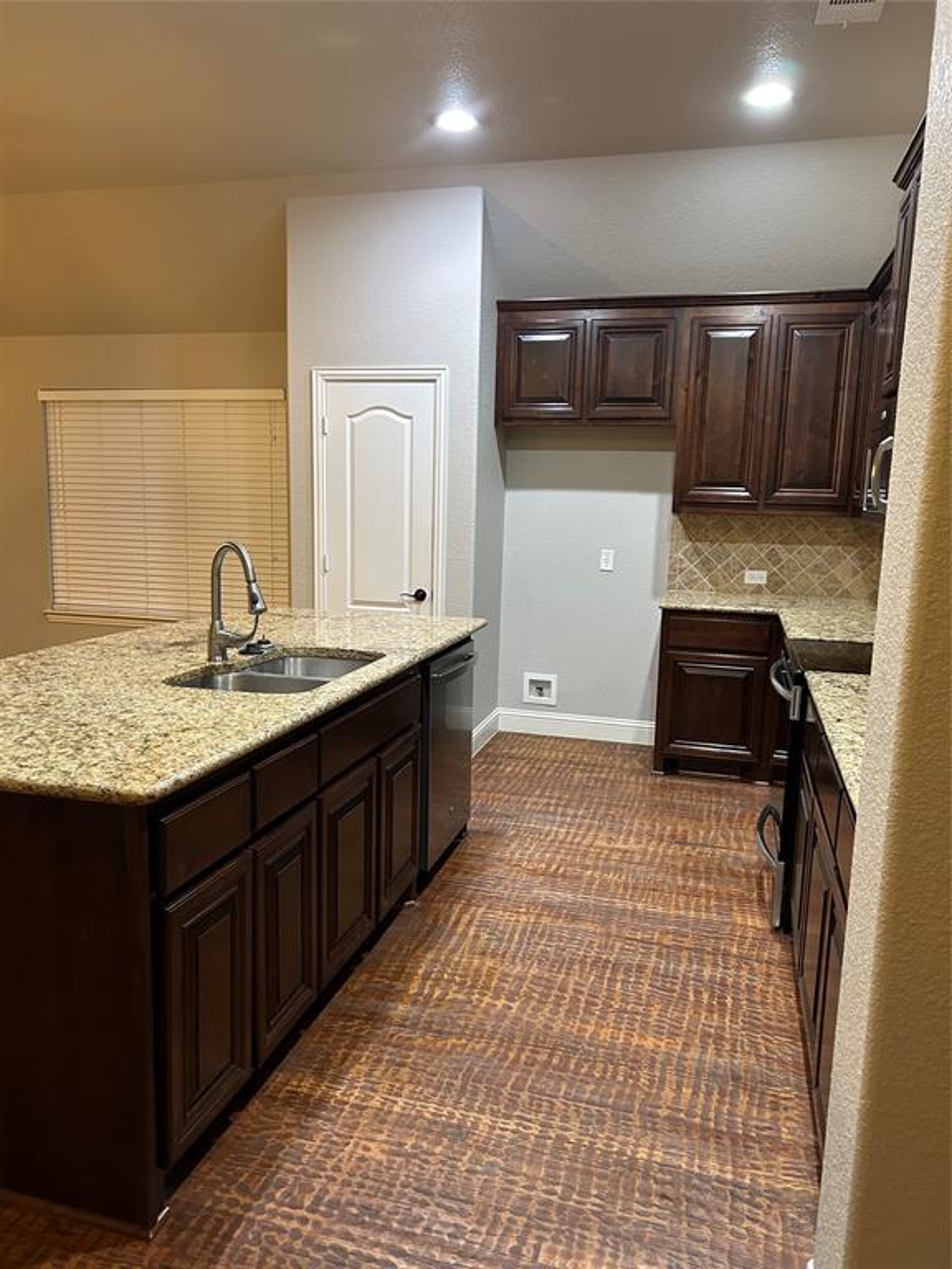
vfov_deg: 67.3
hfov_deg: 53.1
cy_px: 634
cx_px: 476
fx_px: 953
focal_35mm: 26
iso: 250
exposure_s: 1/60
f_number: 1.5
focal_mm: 5.7
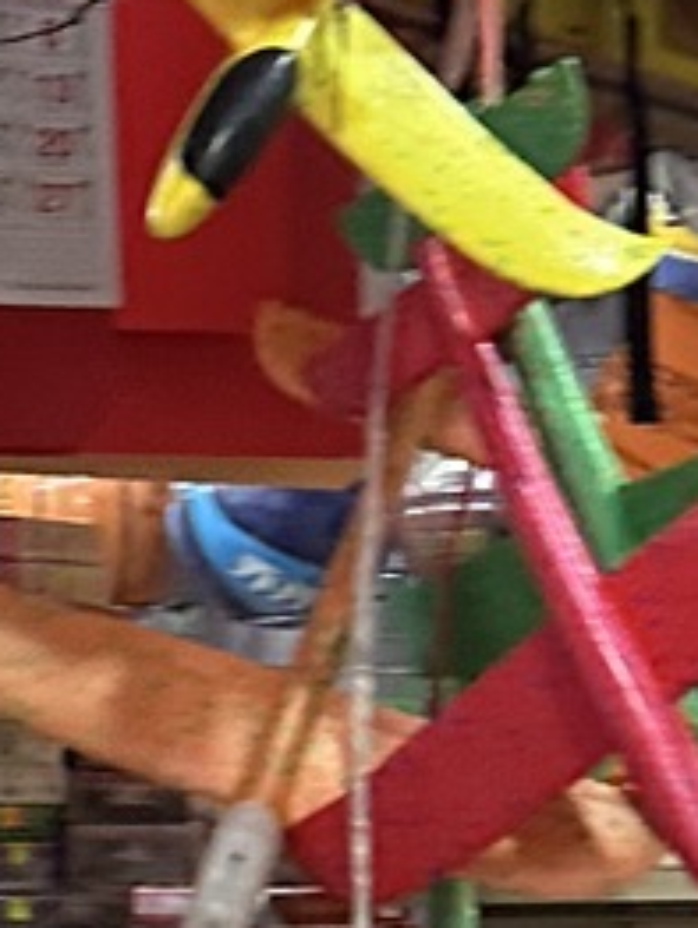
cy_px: 942
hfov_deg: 8.1
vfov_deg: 10.7
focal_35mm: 183
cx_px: 365
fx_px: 4912
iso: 250
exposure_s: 1/50
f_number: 1.78
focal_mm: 6.86
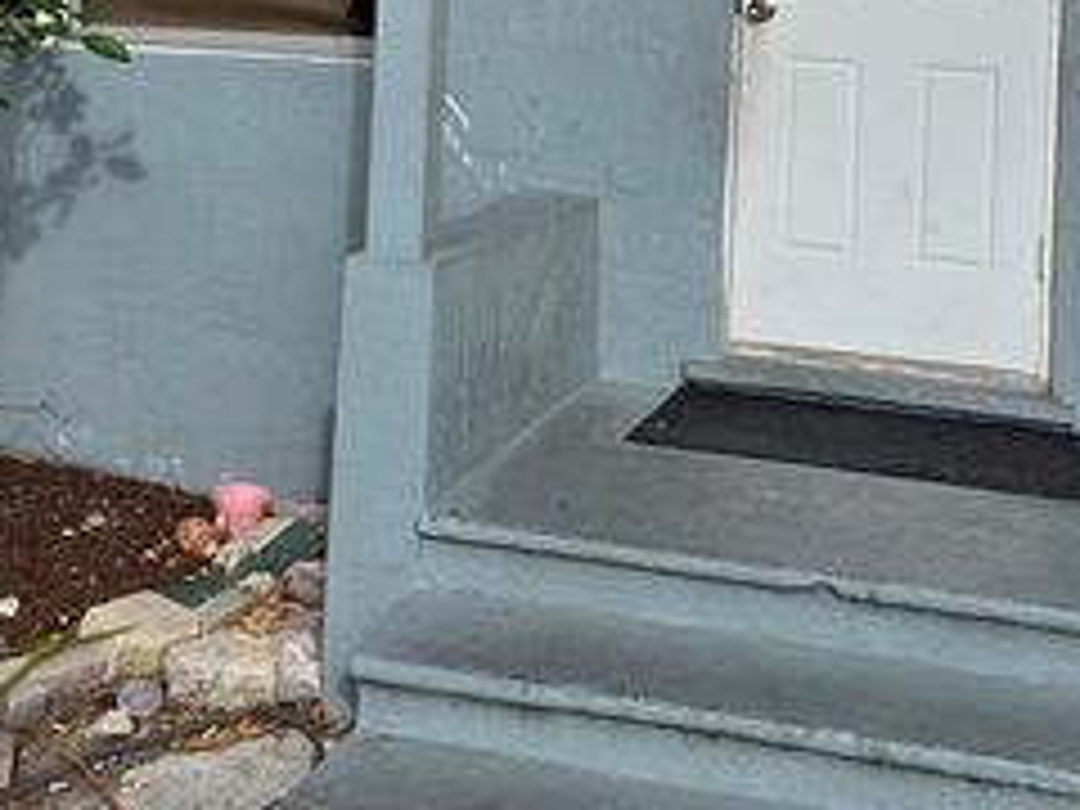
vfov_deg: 21.6
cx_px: 590
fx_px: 1997
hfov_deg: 30.2
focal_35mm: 64
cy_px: -101
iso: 80
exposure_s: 1/3531
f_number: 1.7
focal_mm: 6.3
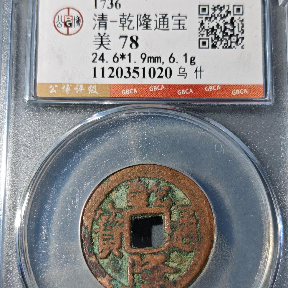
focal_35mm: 60
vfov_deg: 28.6
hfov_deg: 28.6
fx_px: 565
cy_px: 171
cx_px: 145
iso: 50
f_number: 1.63
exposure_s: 1/169
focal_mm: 5.85
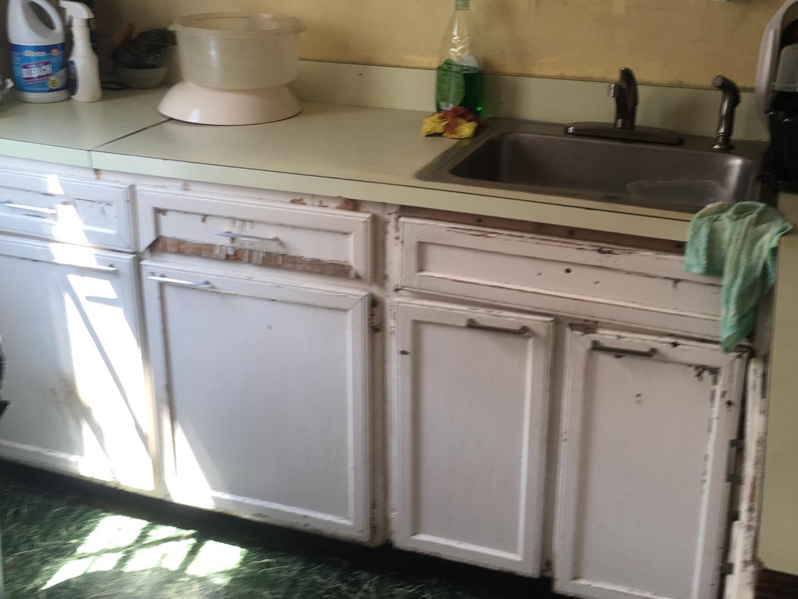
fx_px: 991
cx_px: 404
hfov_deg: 43.8
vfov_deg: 33.6
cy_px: 271
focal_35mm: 43
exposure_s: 1/40
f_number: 2.2
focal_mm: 4.15
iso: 32
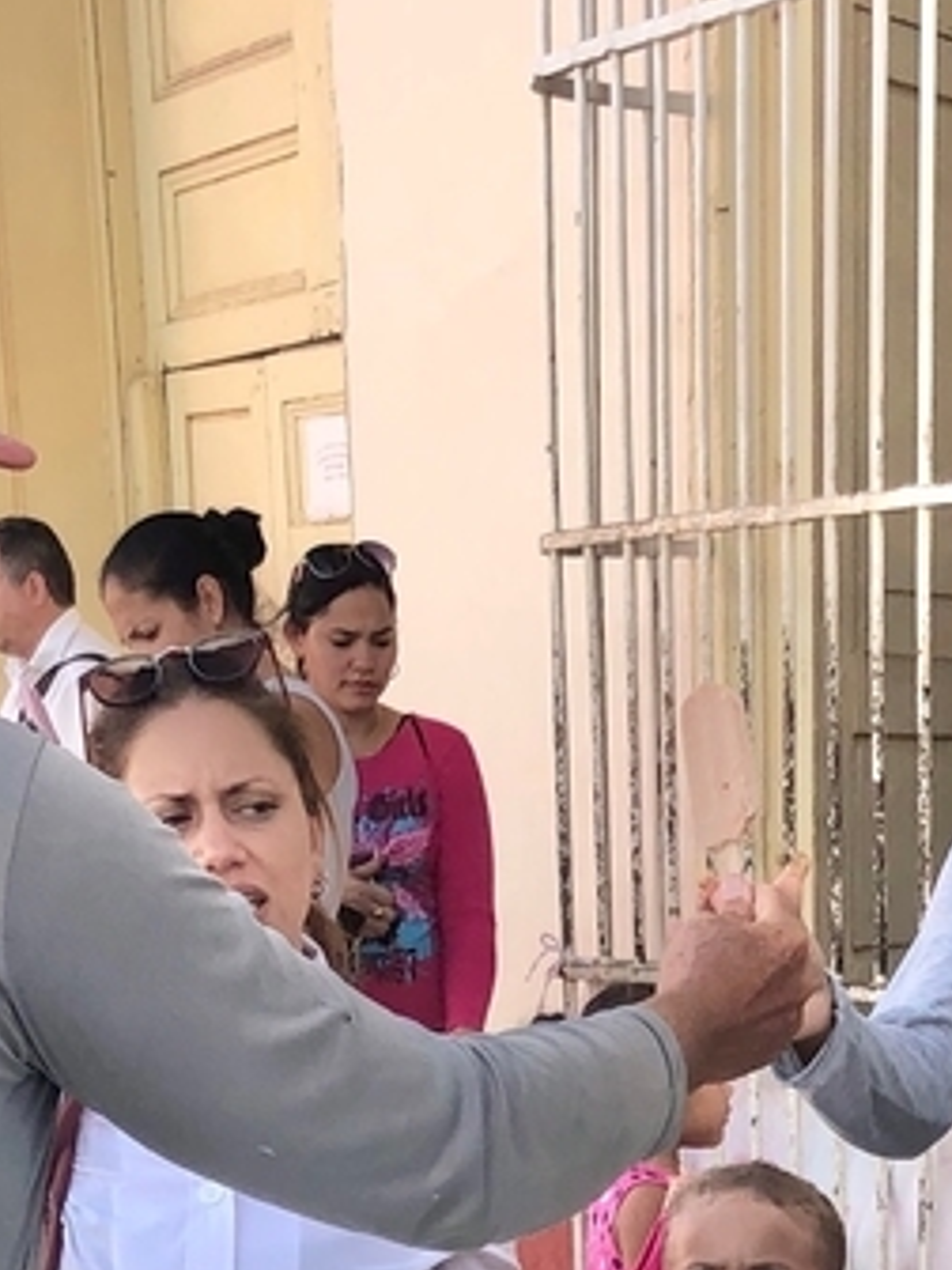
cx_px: 835
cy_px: 1981
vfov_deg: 17.4
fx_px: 3667
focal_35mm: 100
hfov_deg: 14.7
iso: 20
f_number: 1.8
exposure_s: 1/276
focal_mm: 3.99
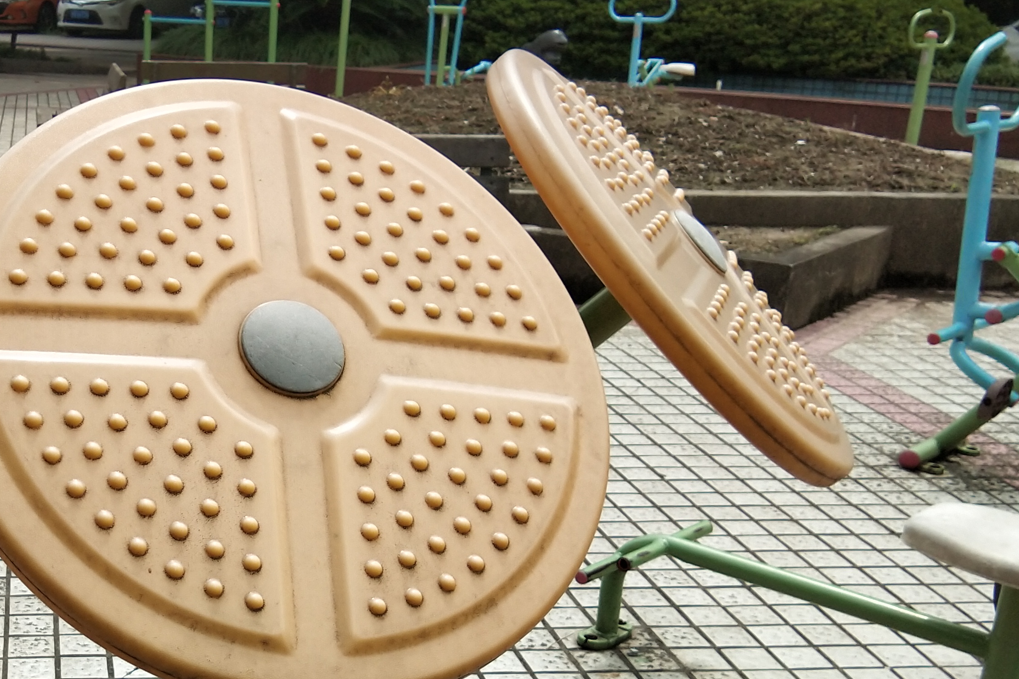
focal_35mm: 60
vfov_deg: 22.3
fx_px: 1698
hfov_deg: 32.3
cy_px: 534
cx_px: 180
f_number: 2.2
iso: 50
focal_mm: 3.69
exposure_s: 1/918
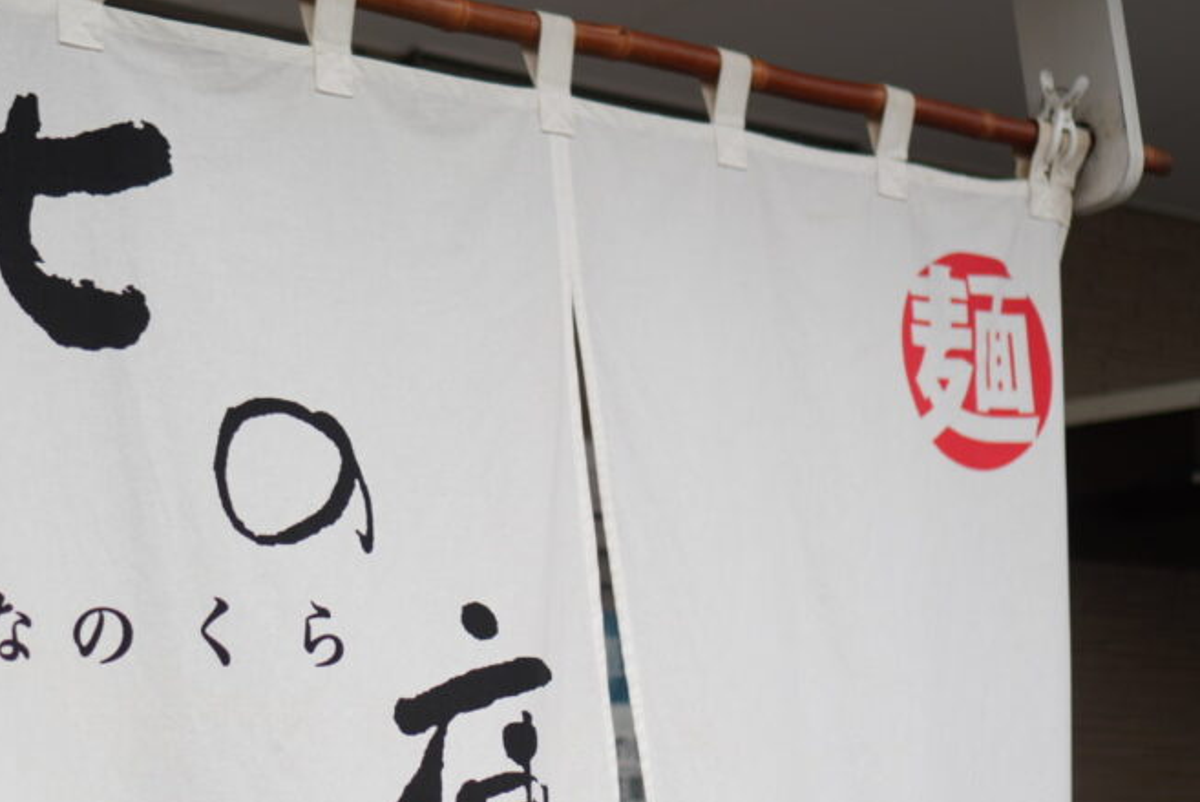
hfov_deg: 24.6
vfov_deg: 16.7
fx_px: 2728
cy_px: 577
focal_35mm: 82
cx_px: 367
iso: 100
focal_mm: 35
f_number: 2
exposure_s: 1/125
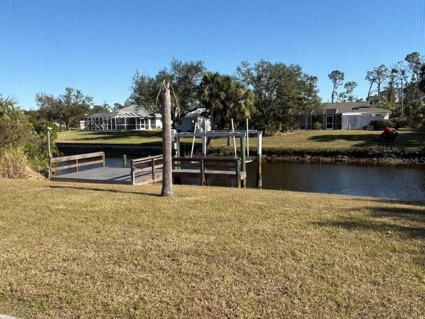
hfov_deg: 65.3
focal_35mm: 27
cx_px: 206
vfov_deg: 51.4
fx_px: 332
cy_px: 160
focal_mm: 5.96
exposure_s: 1/1451
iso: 50
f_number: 1.6
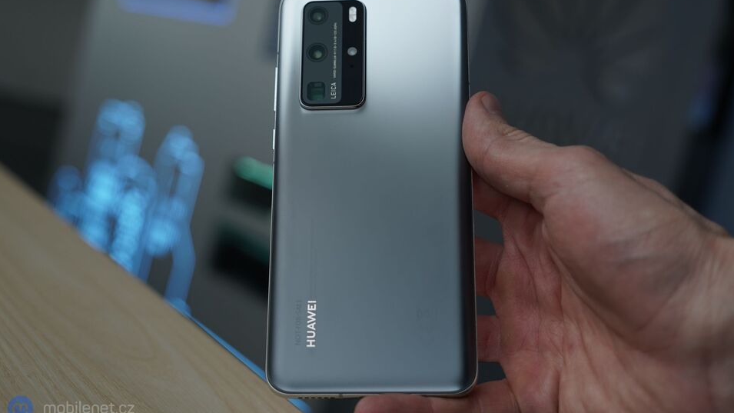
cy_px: 185
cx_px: 367
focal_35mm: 40
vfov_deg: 29.7
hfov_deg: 50.5
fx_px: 778
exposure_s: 1/60
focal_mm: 38
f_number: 4
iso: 200
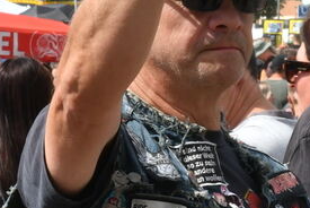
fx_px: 4620
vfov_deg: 2.6
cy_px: -19
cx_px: 361
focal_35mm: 536
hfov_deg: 3.8
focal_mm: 82
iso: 400
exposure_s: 1/200
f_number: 25
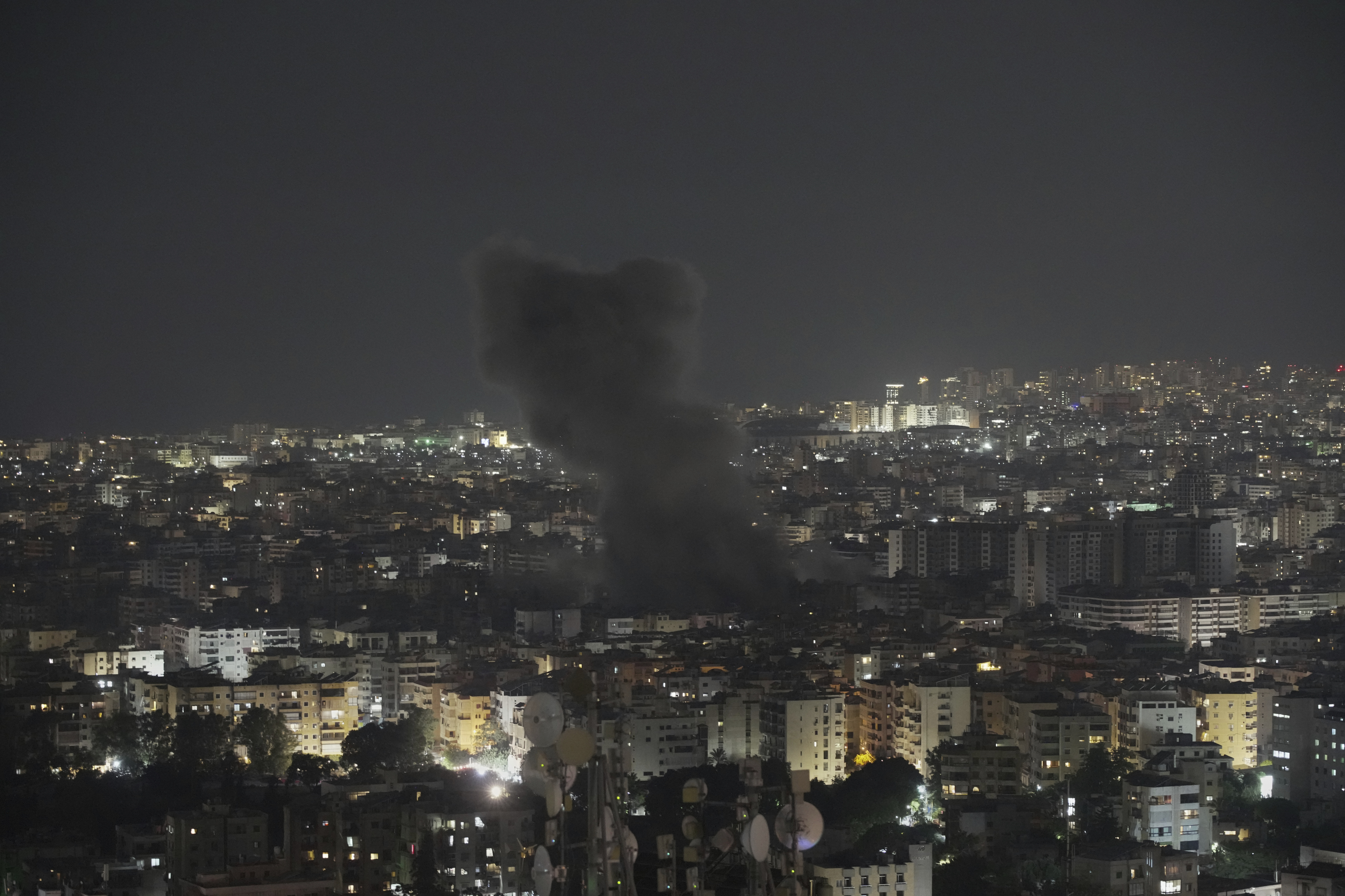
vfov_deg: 13.2
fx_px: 3885
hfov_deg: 19.6
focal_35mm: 104
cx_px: 672
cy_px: 448
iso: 10000
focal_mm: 104
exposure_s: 1/8
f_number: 4
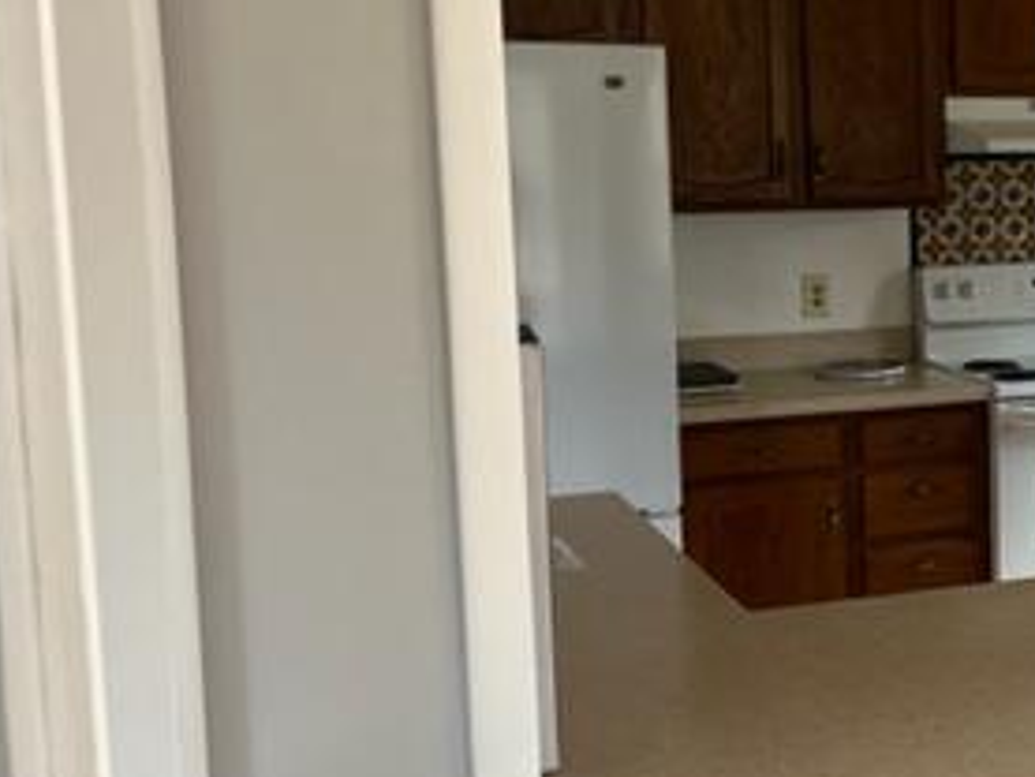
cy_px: 355
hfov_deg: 29.0
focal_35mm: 60
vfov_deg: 24.4
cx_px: 1143
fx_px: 1795
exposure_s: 1/121
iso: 125
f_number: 1.6
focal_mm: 5.1
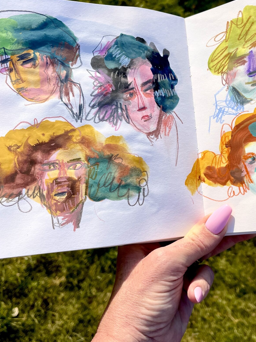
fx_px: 404
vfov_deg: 45.6
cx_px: 187
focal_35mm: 41
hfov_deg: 34.5
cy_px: 139
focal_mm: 5.1
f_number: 1.6
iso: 32
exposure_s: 1/4348
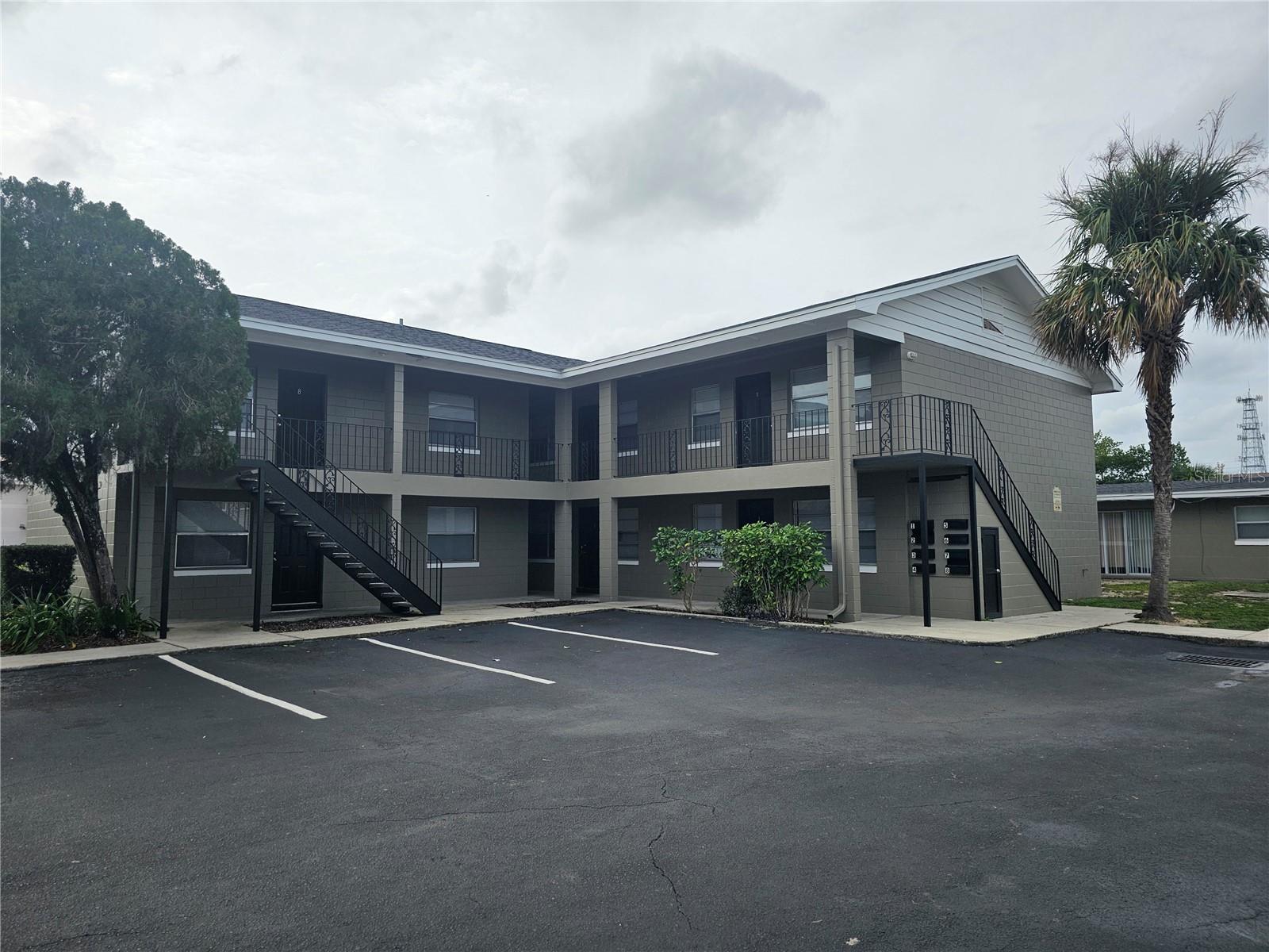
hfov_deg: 73.9
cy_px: 476
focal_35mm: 23
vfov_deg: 58.9
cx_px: 634
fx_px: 843
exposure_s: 1/818
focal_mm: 6.3
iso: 10
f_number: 1.7
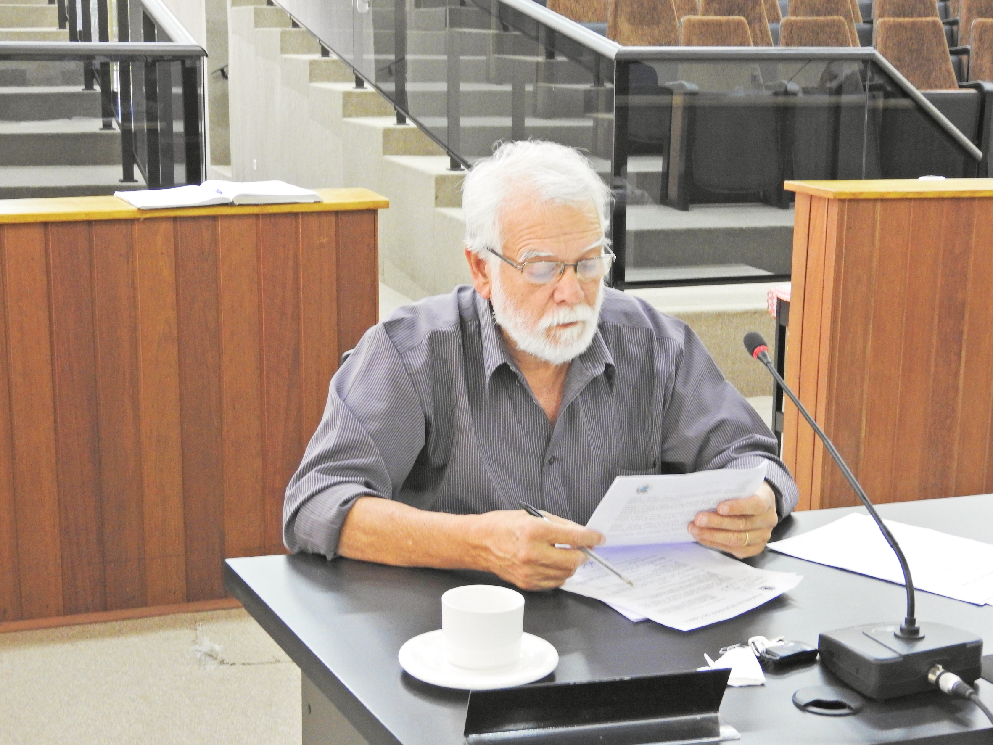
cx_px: 496
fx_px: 1721
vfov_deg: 24.4
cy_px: 372
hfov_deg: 32.2
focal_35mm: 60
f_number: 4.2
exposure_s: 1/8
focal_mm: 10.7
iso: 500
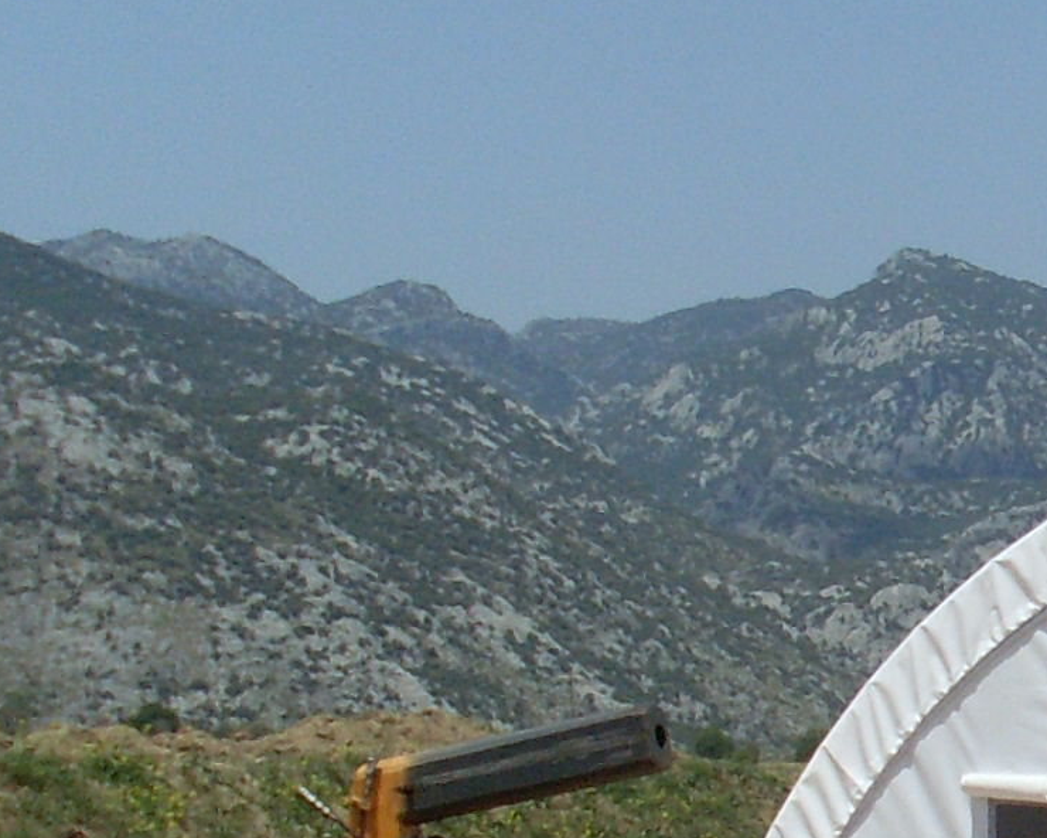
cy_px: 922
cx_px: 1759
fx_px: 4772
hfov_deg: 11.7
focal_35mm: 154
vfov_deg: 9.9
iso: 80
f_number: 7.7
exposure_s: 1/500
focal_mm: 6.3
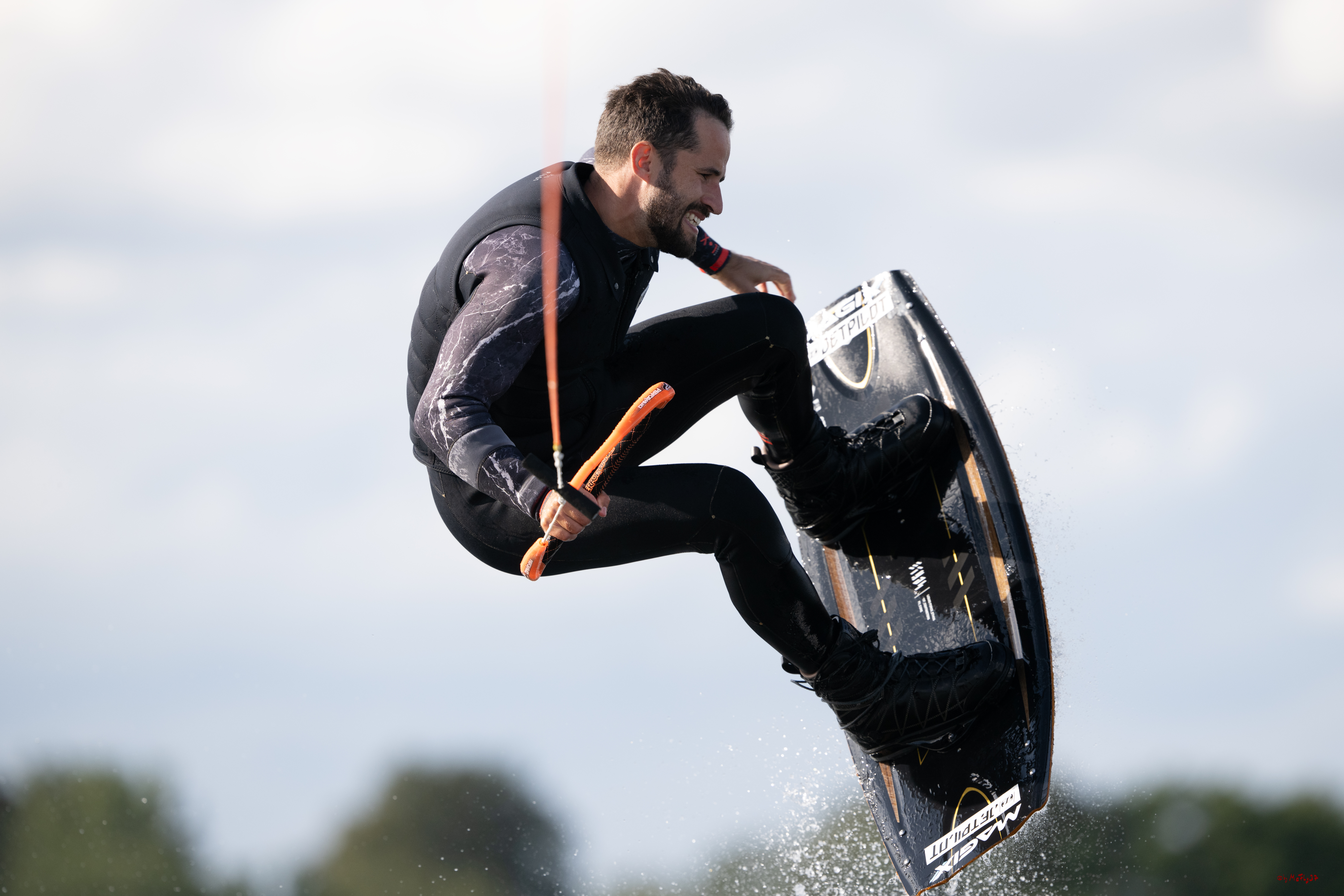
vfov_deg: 3.4
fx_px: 14932
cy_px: 448
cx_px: 672
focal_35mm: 400
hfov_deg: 5.2
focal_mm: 400
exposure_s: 1/2500
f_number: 4.5
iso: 400
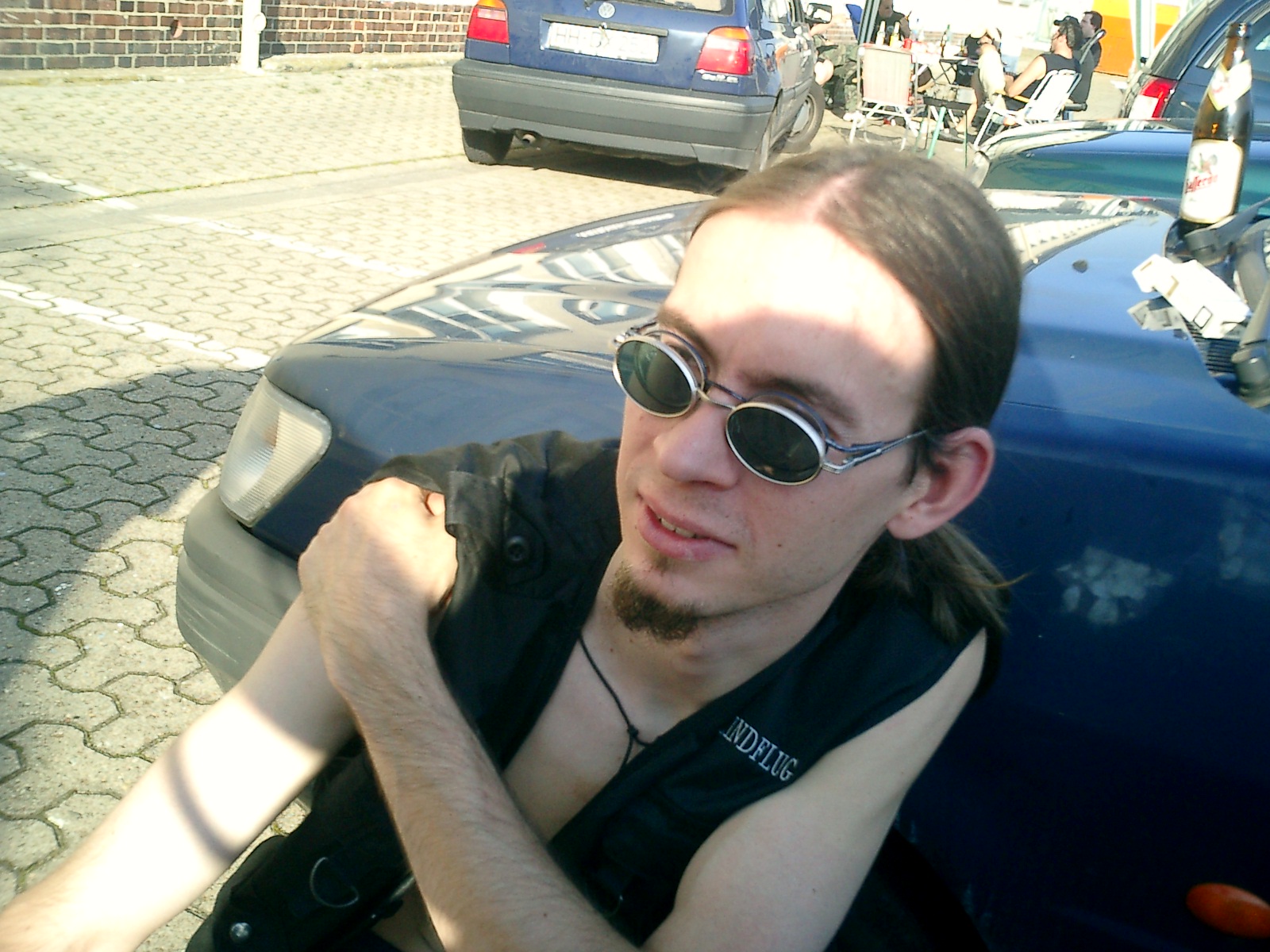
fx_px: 1321
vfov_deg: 39.7
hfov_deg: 51.4
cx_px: 635
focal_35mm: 36
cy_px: 476
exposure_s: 1/400
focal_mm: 7.5
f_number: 3.2
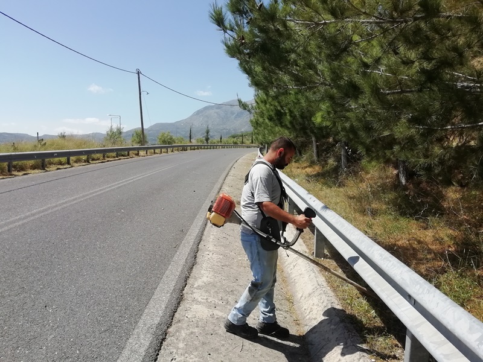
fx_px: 363
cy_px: 181
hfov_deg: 67.3
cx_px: 242
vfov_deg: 53.1
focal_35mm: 26
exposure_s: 1/1406
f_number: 2.2
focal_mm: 3.46
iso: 50
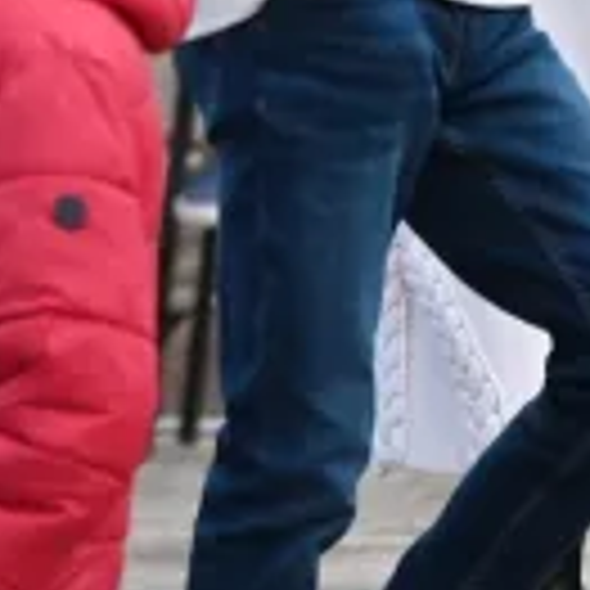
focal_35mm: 983
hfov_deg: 1.8
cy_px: -522
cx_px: -360
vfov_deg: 1.8
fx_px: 18955
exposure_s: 1/200
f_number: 3.2
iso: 1250
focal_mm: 200
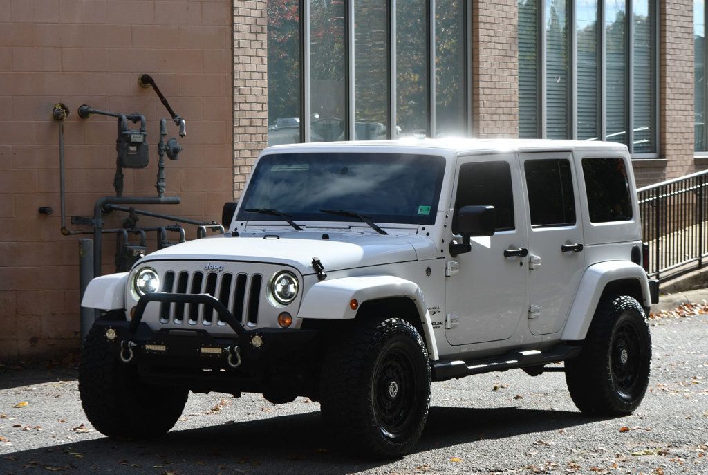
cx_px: 354
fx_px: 2502
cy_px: 238
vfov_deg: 10.8
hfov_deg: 16.1
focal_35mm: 127
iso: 160
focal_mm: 85
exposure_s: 1/250
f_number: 8
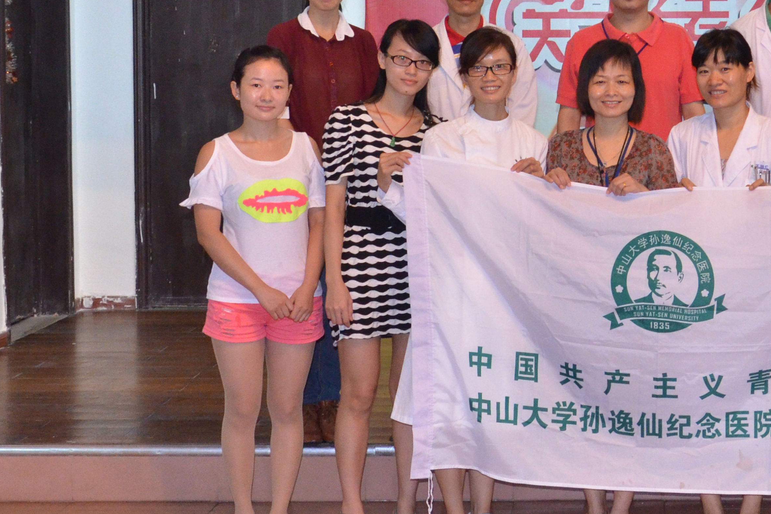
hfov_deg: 28.8
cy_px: 65
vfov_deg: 19.4
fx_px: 1478
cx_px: 585
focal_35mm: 69
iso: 2000
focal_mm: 22
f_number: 5.6
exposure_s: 1/60
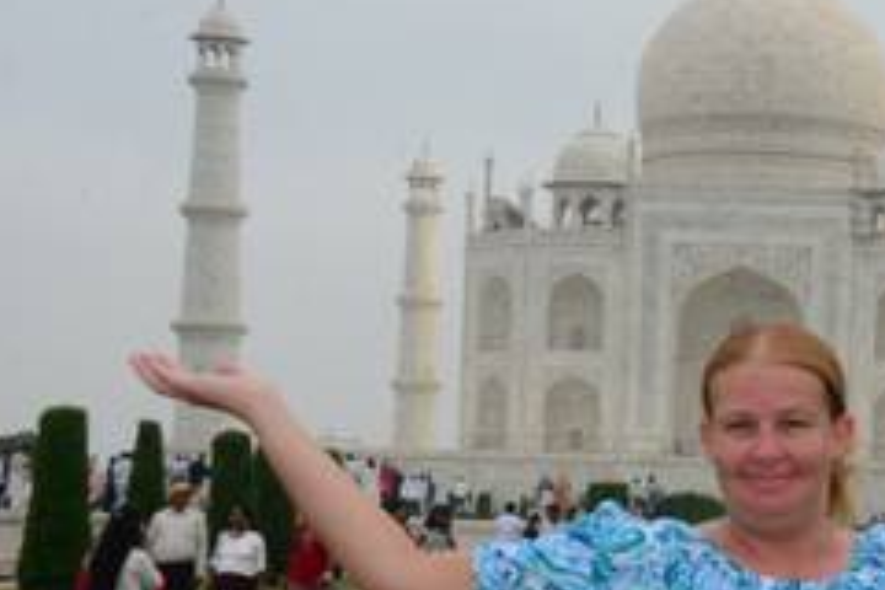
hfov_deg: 18.9
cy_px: 332
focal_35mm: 105
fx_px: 2581
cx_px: 878
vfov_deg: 13.0
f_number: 14
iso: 400
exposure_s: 1/80
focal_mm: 35
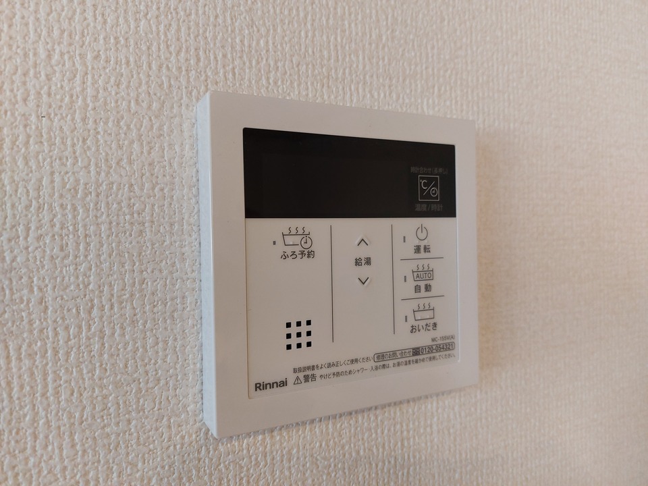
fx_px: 449
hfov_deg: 71.6
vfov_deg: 56.8
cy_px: 243
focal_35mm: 24
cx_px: 324
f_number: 1.8
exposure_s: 1/120
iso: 200
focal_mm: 5.23
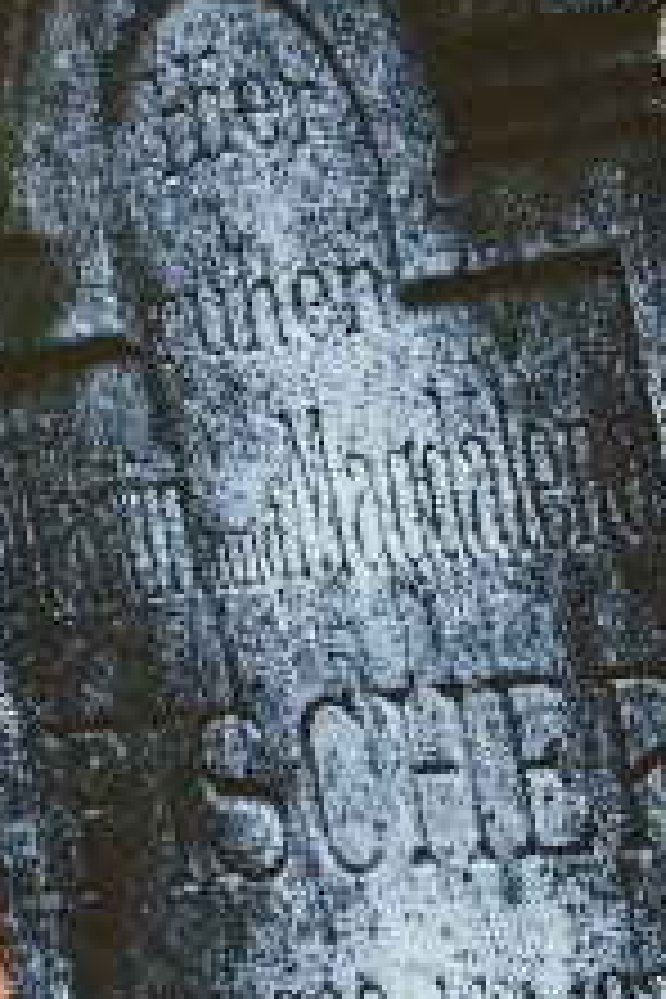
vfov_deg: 7.5
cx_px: 598
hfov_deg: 5.0
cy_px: 706
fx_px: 7593
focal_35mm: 274
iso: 100
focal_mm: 25
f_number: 8
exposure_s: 1/250
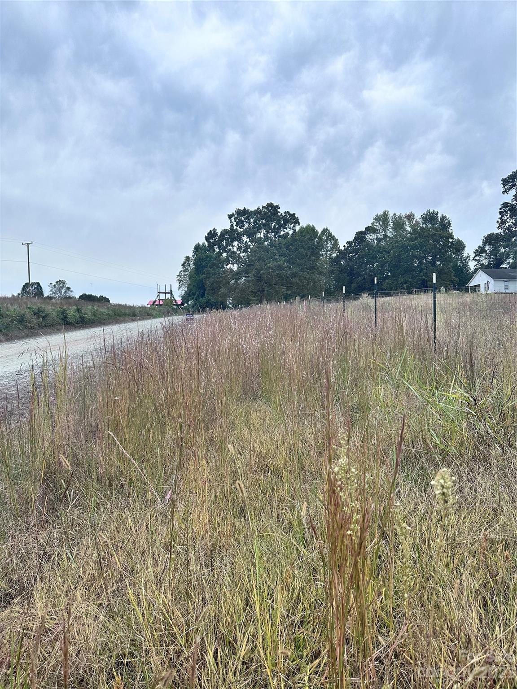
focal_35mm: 24
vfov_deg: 71.6
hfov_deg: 56.8
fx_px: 478
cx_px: 258
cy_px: 344
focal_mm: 6.86
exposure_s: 1/1241
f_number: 1.78
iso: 80
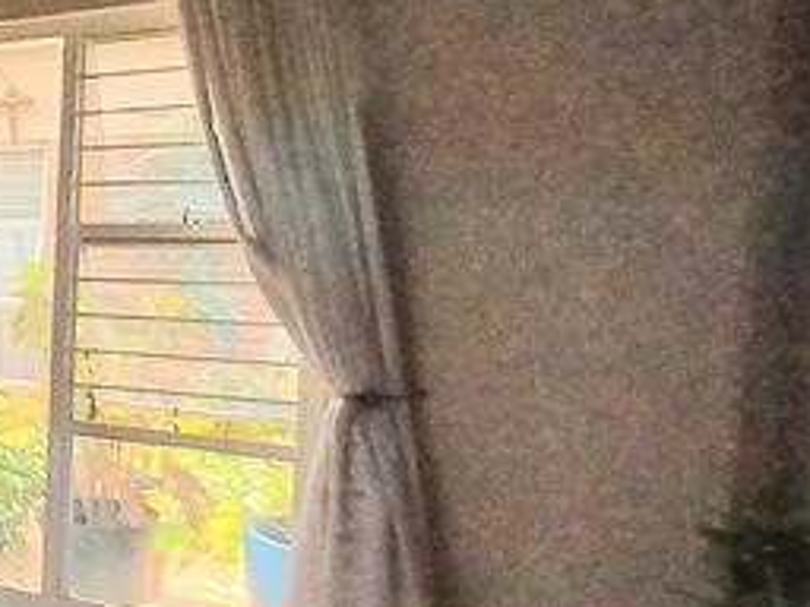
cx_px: -427
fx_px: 1170
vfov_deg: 29.1
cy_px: 335
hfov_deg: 26.5
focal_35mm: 50
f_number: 2.2
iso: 320
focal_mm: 1.64
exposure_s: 1/20
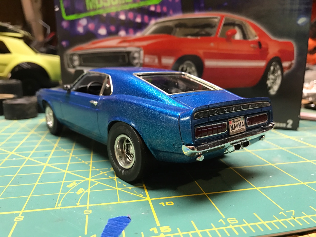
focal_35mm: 28
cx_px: 158
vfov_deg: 49.7
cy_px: 118
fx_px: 256
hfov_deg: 63.4
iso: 50
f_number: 1.8
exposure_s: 1/15
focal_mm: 3.99
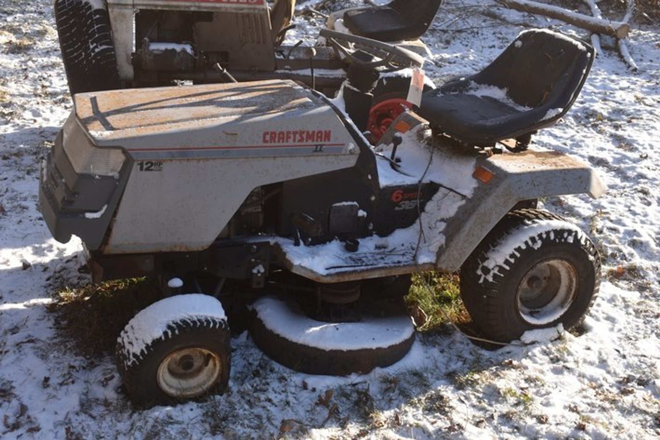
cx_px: 330
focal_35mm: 45
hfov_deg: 43.6
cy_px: 220
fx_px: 825
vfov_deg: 29.8
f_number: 7.1
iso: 200
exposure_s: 1/250
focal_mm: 30
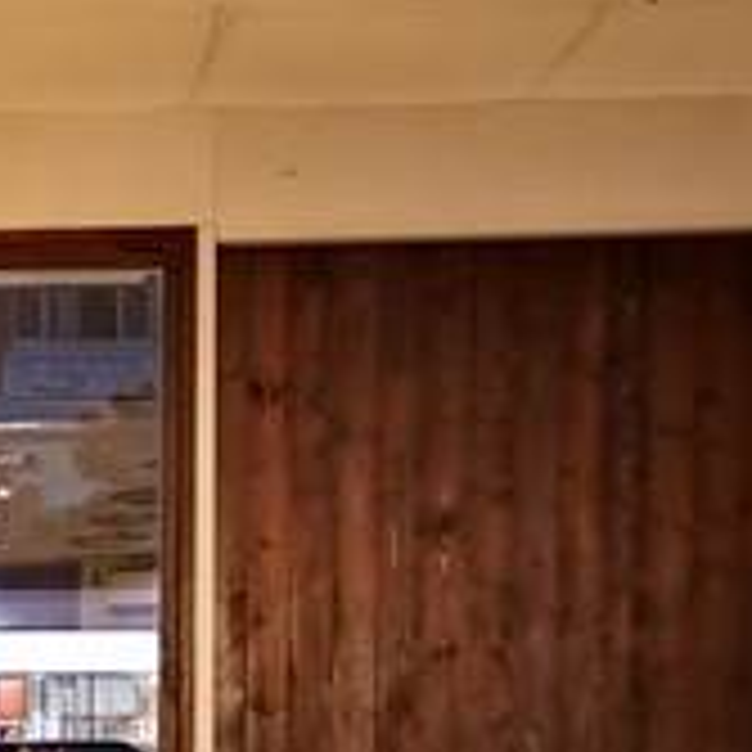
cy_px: 820
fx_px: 2532
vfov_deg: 16.4
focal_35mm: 103
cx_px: -252
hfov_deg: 15.9
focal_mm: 3.95
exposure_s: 1/36
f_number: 1.8
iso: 250
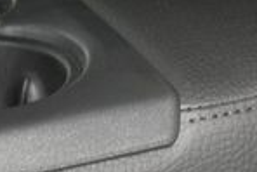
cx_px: 21
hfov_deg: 7.9
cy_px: 119
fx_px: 1851
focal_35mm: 259
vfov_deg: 5.3
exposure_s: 1/30
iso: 3200
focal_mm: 40
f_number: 4.2
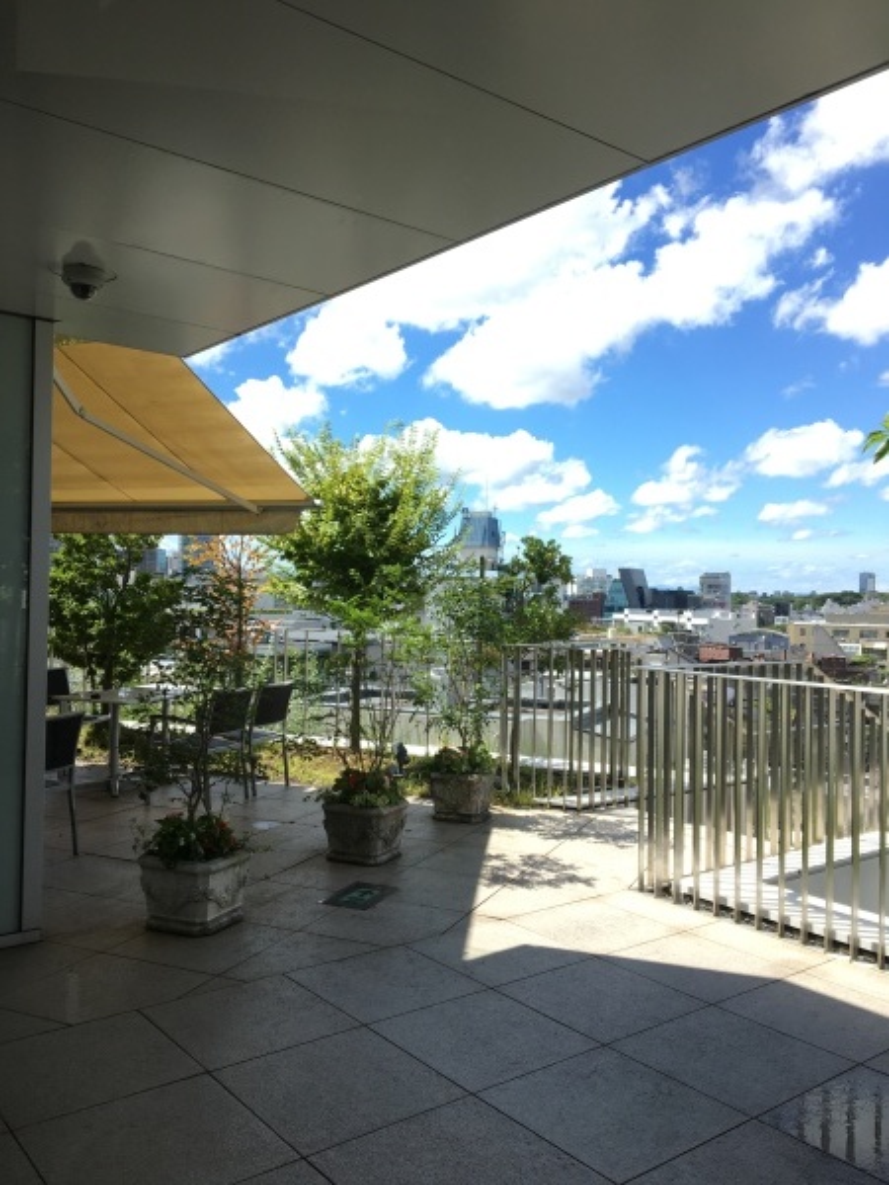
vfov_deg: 61.7
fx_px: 993
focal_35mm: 29
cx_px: 444
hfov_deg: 48.2
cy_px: 592
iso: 25
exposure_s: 1/680
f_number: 2.2
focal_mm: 4.15
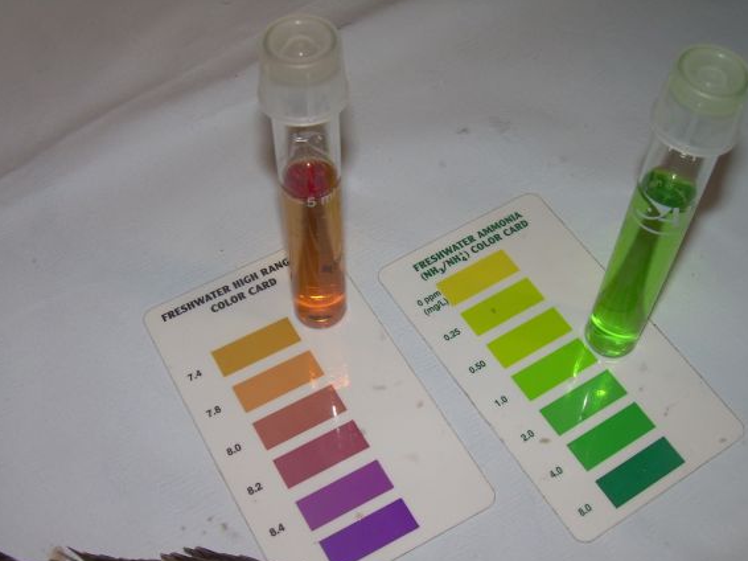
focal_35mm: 43
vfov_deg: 33.5
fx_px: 929
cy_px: 314
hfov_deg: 43.9
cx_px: 373
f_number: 2.8
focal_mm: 6.3
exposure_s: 1/60
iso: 50
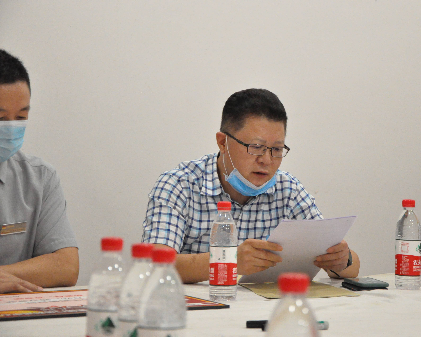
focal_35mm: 112
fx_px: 1395
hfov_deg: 17.1
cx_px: 250
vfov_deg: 13.8
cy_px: 168
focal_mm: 66
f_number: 5.6
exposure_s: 1/160
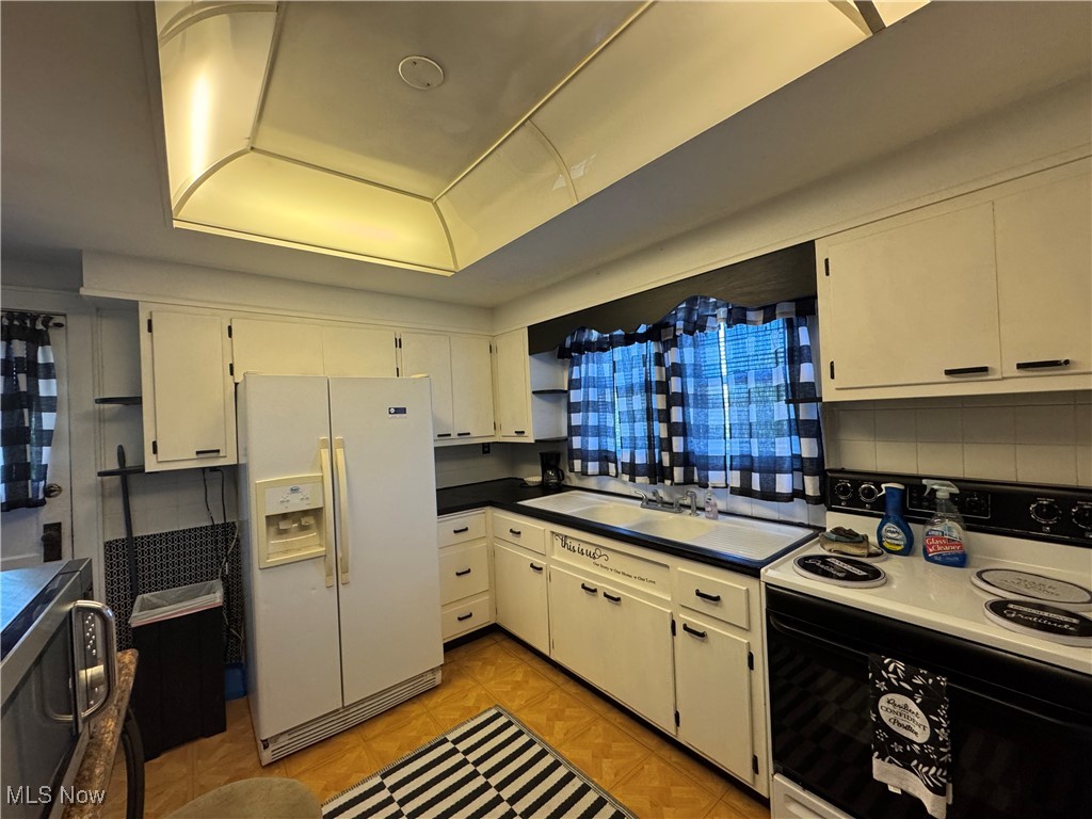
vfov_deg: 85.7
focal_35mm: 14
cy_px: 410
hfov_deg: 102.1
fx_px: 442
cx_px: 546
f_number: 2.2
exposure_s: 1/120
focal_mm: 2.22
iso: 250
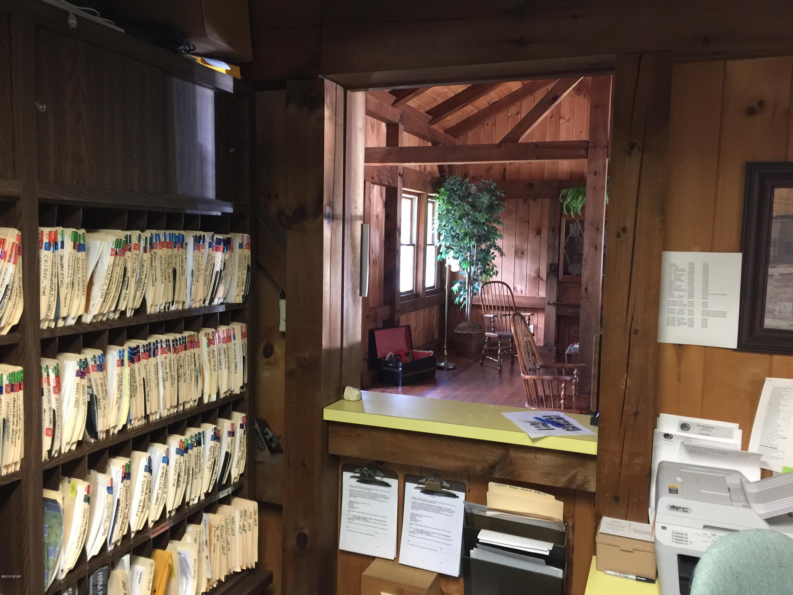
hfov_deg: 61.7
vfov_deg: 48.2
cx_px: 396
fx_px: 664
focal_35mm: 29
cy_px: 298
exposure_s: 1/8
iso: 125
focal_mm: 4.15
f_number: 2.2
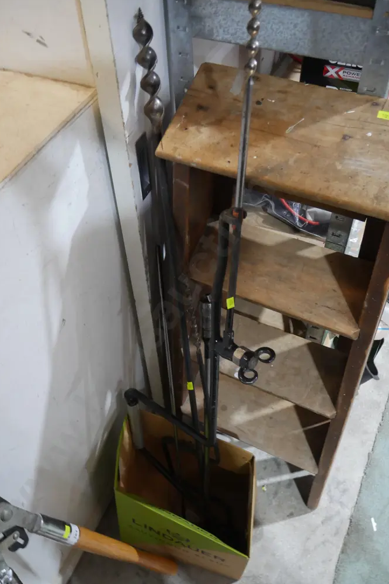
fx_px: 519
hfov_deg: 41.1
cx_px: 188
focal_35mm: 32
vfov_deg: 58.7
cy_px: 286
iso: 1250
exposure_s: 1/60
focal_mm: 15
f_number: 3.6
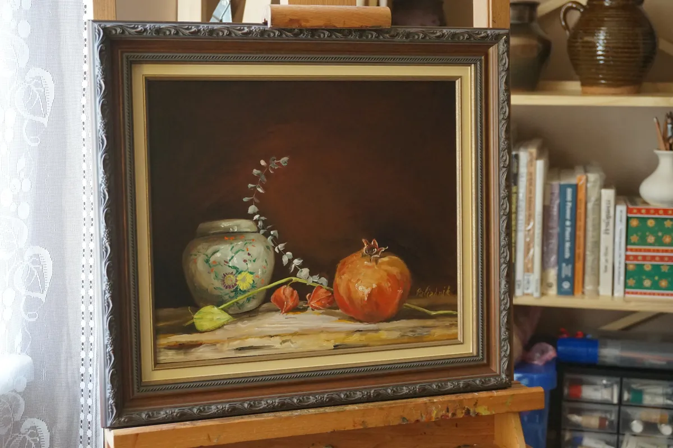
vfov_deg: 25.0
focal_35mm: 54
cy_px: 224
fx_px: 1009
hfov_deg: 36.9
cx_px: 336
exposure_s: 1/160
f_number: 5.6
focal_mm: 36
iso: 2000
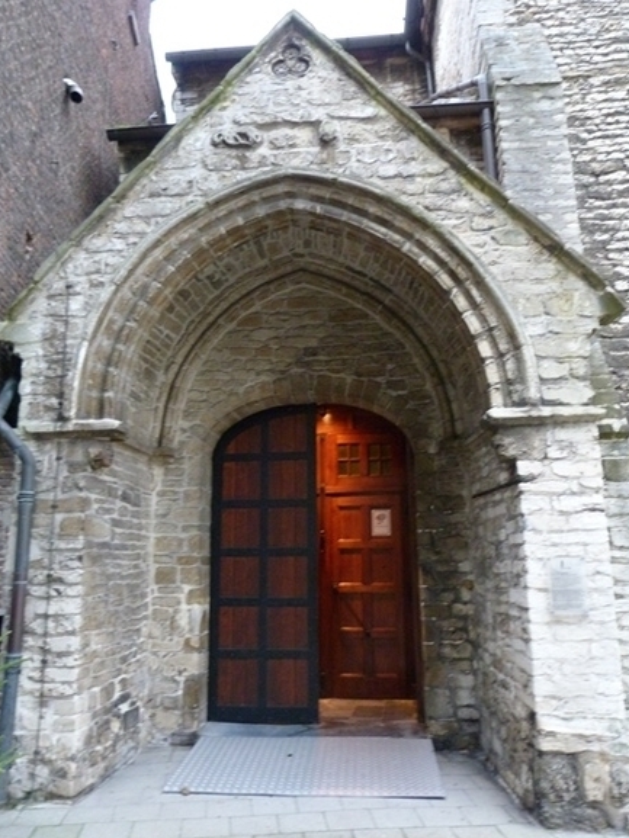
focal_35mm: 26
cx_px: 318
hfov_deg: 53.1
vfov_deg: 67.3
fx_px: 630
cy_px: 412
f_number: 2.8
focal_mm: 4.5
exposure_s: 1/13
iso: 400
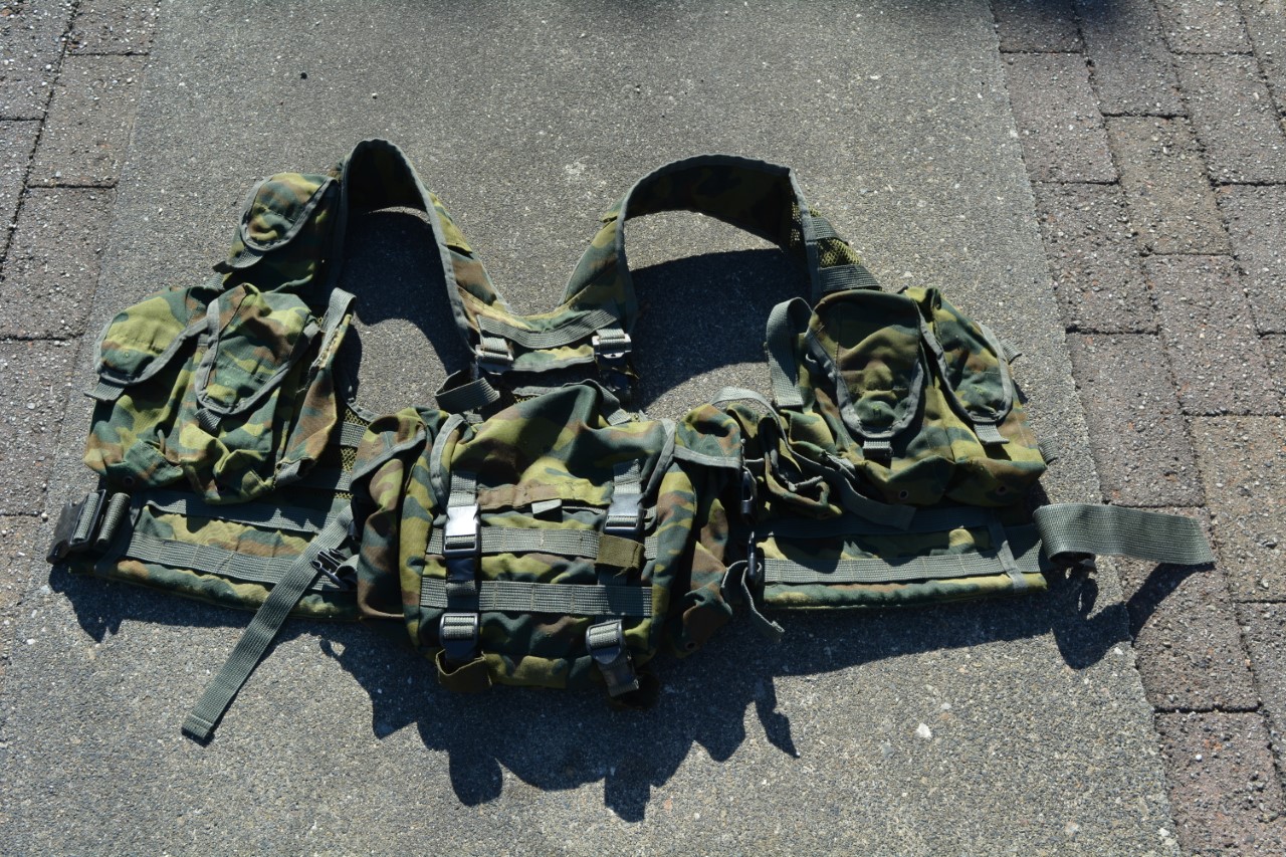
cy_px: 428
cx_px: 643
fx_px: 1446
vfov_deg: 33.0
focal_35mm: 40
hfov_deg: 47.9
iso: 180
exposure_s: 1/250
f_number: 8
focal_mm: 27
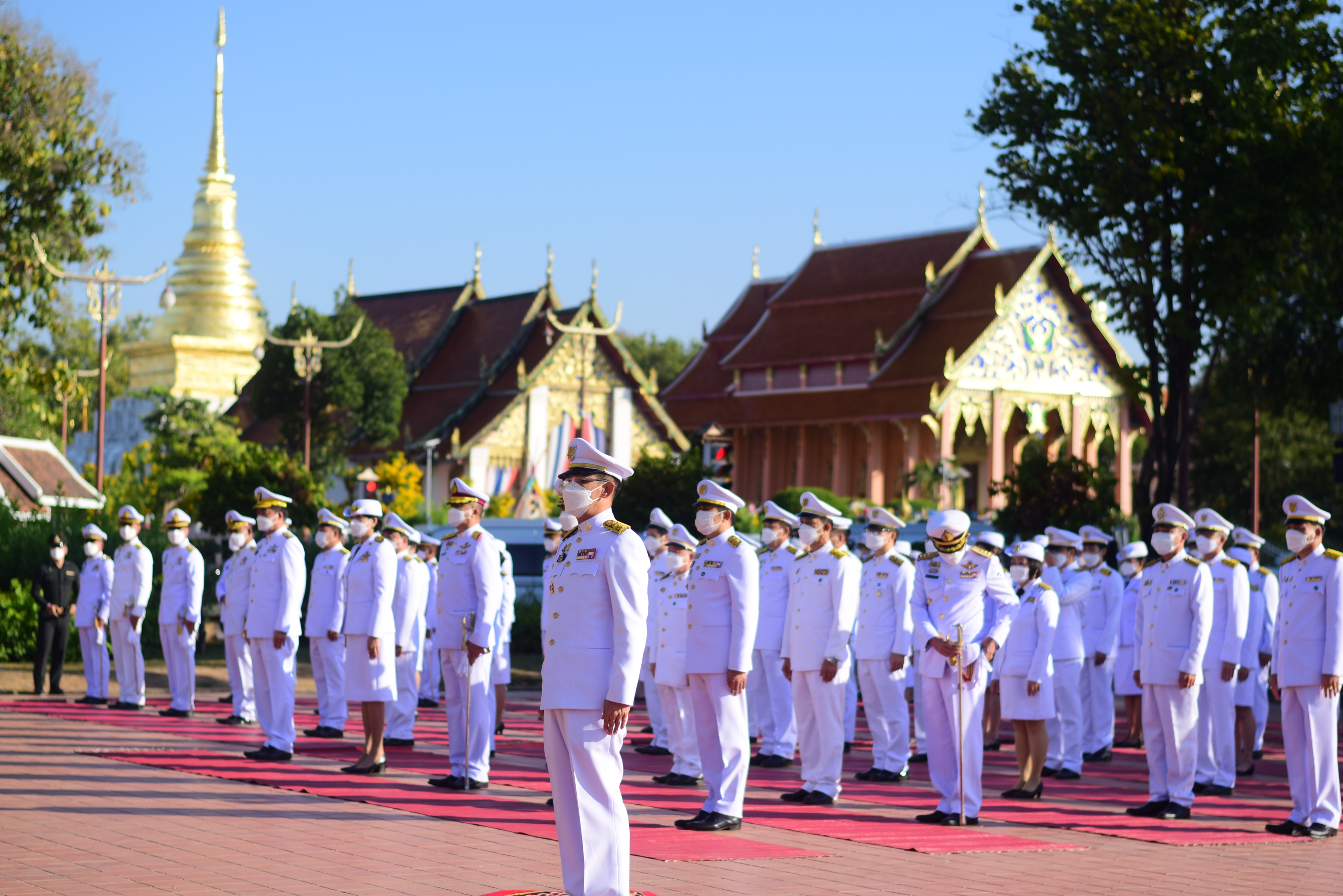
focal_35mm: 75
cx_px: 672
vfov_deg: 18.2
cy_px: 448
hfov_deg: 27.0
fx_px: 2798
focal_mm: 50
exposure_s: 1/2500
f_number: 2.5
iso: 100
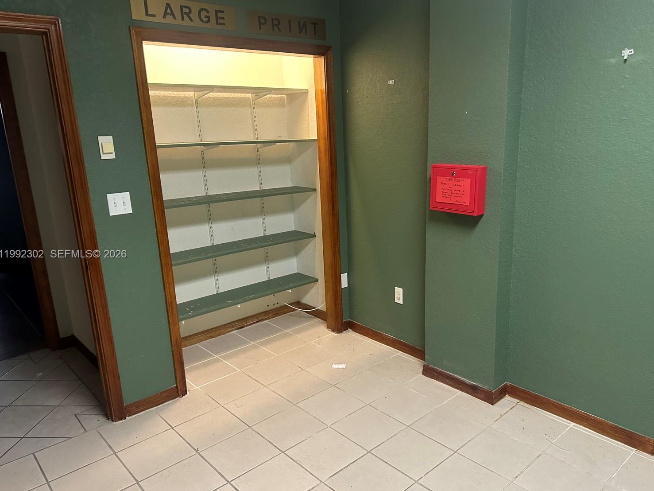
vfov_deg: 53.1
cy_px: 255
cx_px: 343
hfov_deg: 67.3
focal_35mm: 26
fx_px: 491
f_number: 1.78
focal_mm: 6.86
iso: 500
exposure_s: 1/60
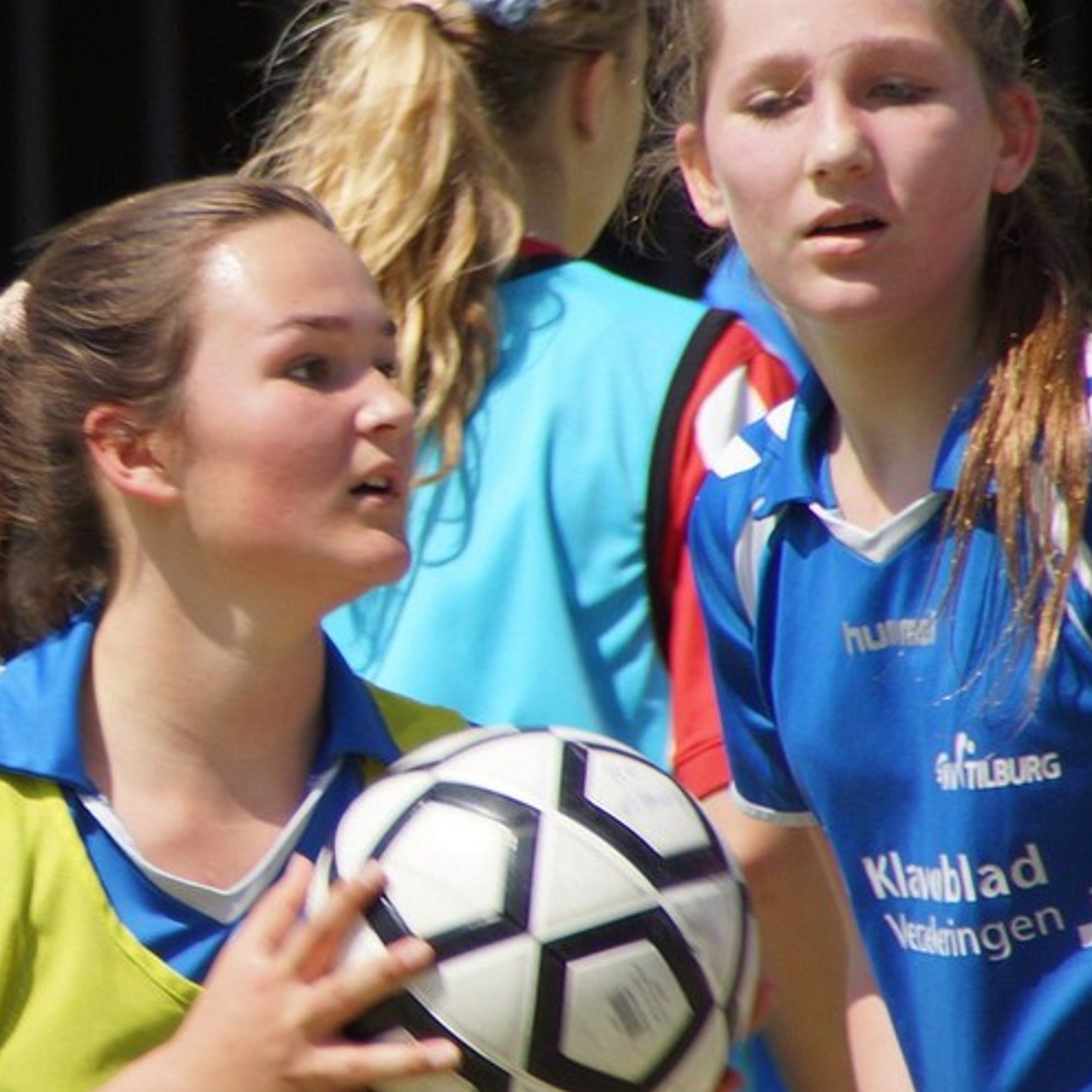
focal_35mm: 660
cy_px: 474
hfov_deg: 2.7
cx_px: 448
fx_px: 23556
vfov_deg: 2.7
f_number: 6.3
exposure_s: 1/640
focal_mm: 250
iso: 160
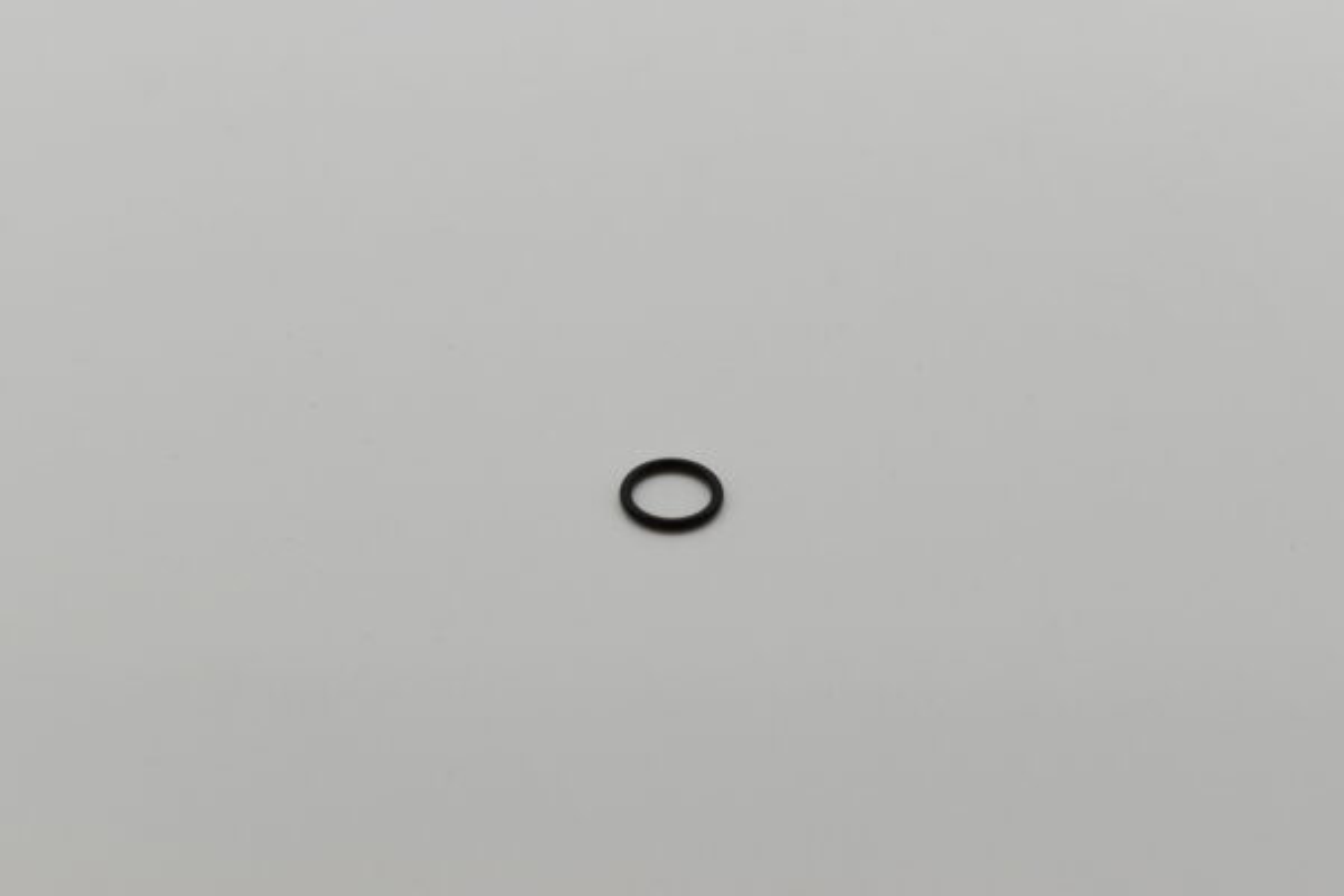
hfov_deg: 24.6
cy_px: 448
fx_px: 3080
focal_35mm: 82
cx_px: 672
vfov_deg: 16.6
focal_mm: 55
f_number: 8
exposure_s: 1/2000
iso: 1600
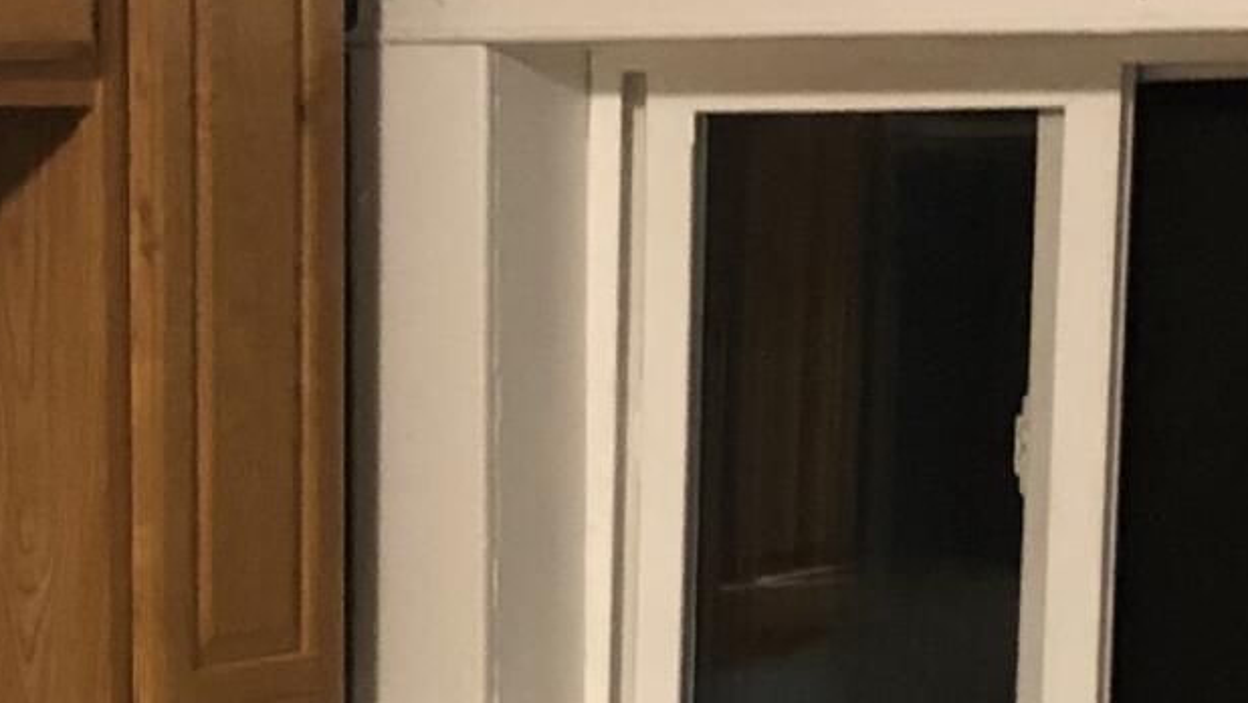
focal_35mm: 148
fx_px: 4899
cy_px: 1149
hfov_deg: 14.4
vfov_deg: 8.0
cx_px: 139
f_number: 1.8
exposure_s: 1/9
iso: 100
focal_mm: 3.99
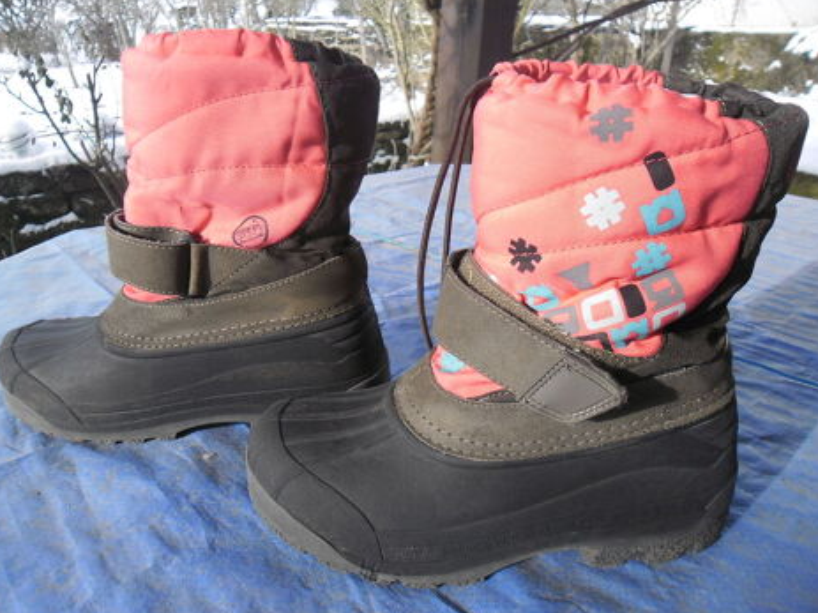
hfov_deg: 63.5
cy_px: 313
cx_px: 403
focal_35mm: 28
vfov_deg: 49.7
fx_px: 661
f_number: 3.5
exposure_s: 1/152
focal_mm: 4.9
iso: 80
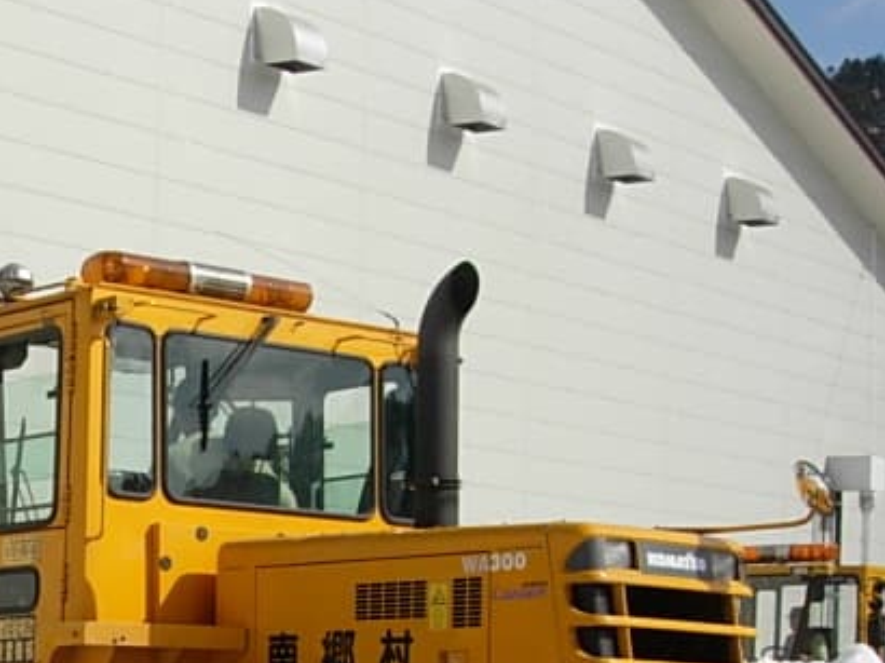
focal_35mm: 95
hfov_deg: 19.8
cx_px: -73
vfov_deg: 15.1
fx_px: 2427
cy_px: 732
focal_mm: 7.8
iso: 64
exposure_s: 1/1117
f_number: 4.8
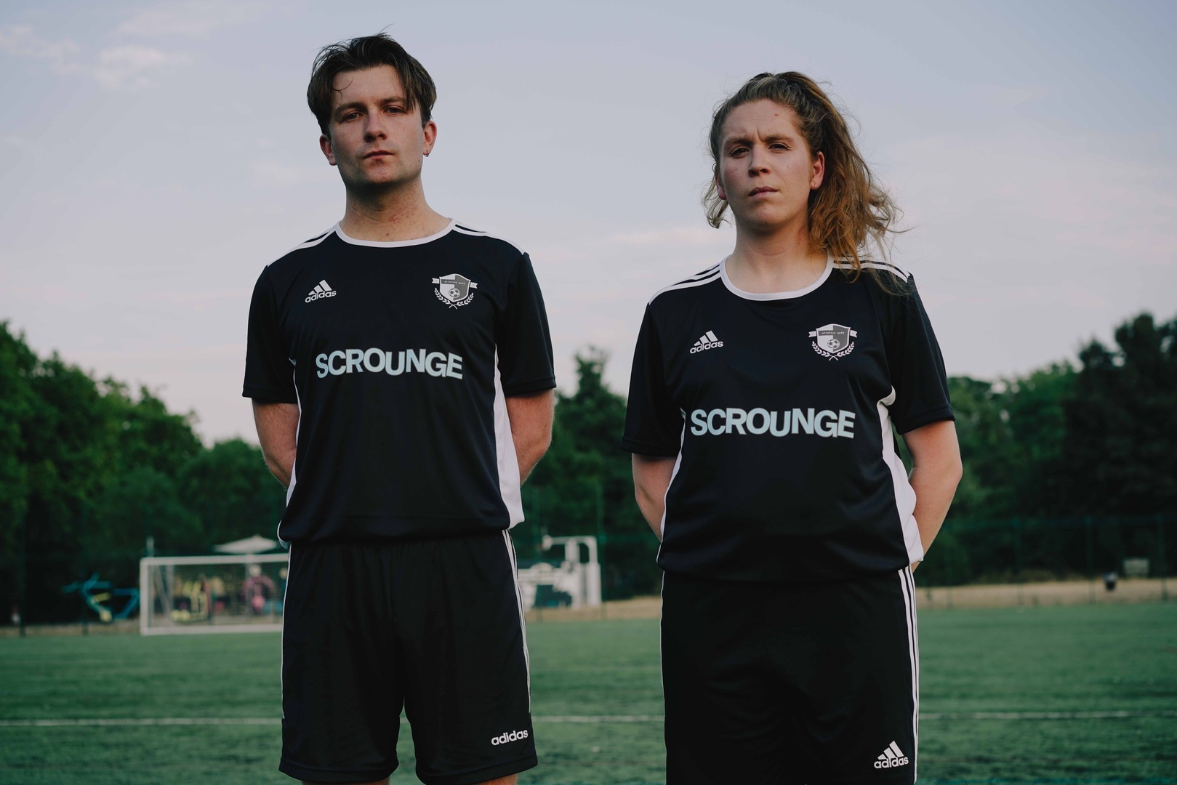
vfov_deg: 24.6
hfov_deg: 36.2
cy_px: 392
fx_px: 1798
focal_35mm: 55
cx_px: 588
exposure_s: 1/320
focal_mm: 55
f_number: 4
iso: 80
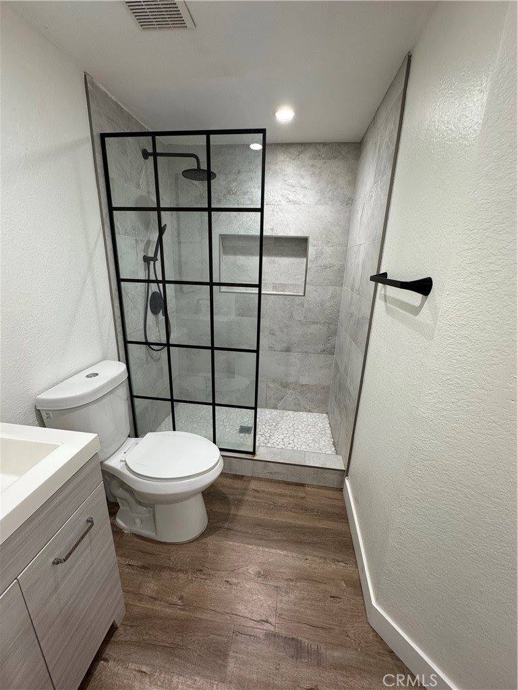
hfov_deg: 85.7
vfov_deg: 102.1
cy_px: 345
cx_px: 259
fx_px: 279
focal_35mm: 14
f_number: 2.2
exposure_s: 1/120
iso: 200
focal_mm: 2.22
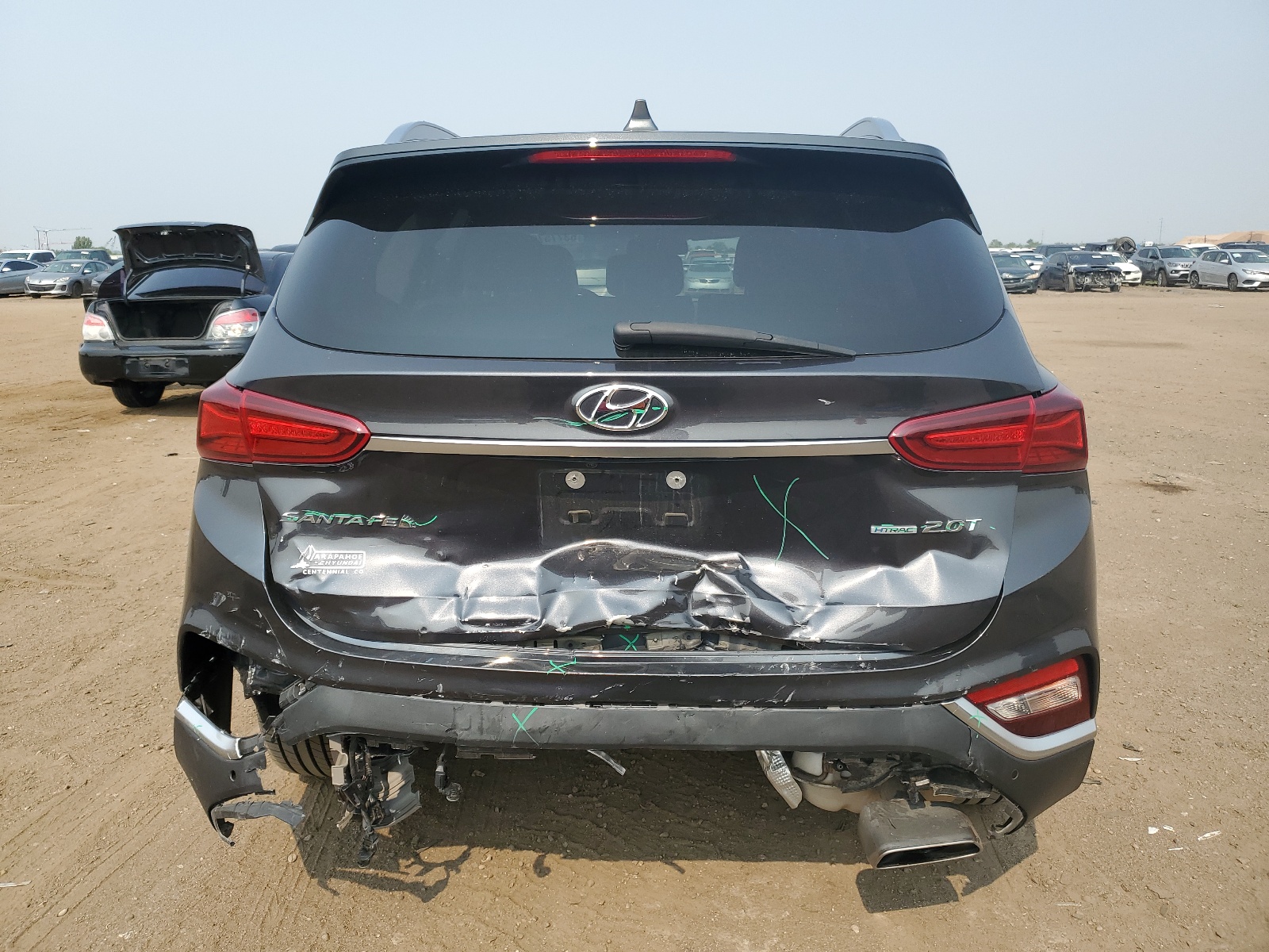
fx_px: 953
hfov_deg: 67.3
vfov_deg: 53.1
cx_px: 634
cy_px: 476
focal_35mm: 26
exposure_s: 1/2000
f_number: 1.5
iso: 50
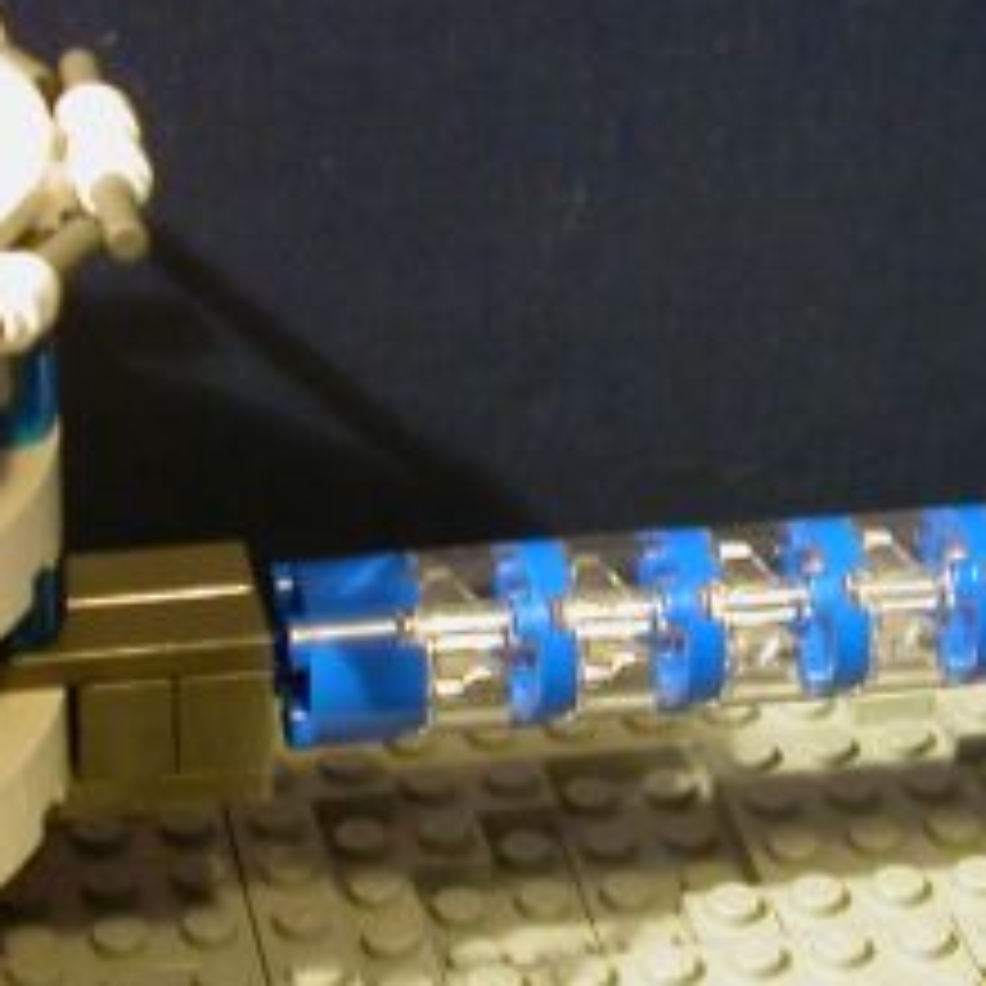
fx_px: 3770
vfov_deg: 14.9
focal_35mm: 117
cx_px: 824
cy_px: 466
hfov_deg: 14.8
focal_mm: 8.9
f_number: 3.4
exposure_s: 1/4.6
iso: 128
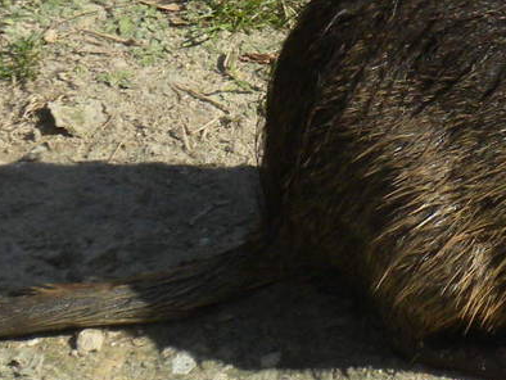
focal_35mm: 483
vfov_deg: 3.1
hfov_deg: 4.1
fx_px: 7065
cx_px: 568
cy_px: 132
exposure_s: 1/498
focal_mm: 21
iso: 79
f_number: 5.1
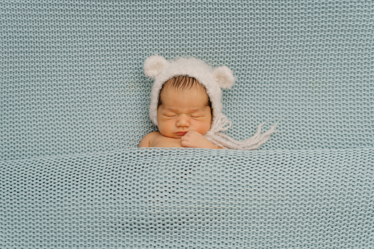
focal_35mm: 50
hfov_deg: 39.6
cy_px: 124
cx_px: 187
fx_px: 519
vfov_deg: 27.0
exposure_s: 1/200
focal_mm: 50
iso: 320
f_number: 3.5
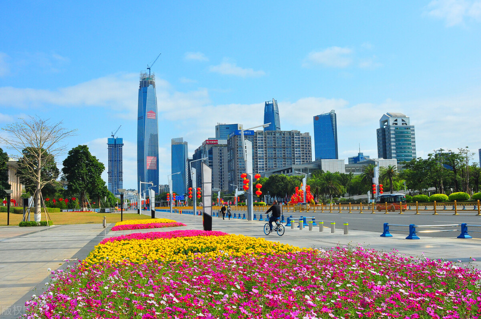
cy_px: 160
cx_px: 240
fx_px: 480
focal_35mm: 36
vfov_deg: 36.8
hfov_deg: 53.2
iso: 560
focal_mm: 24
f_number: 9
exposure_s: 1/1250
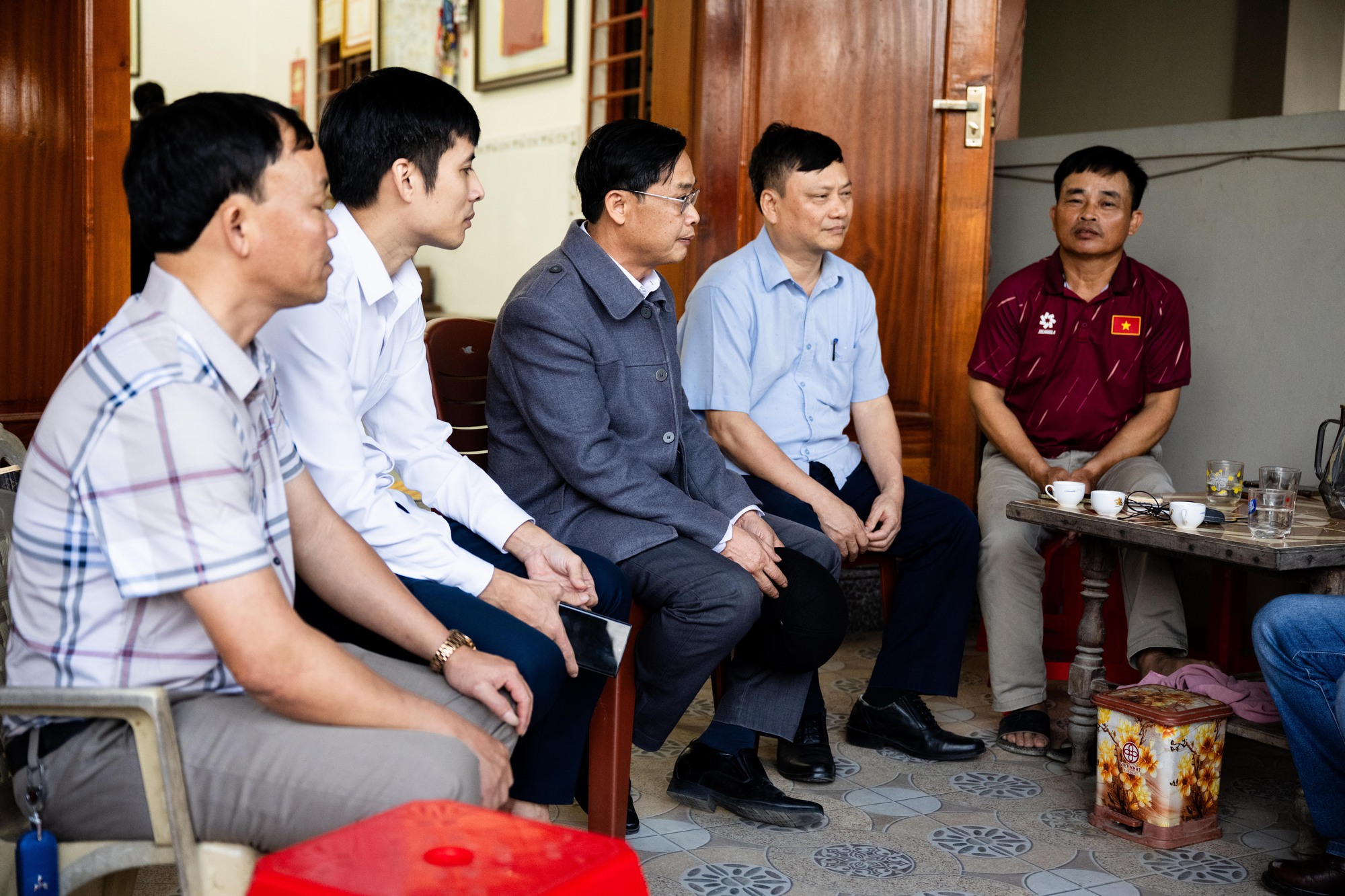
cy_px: 448
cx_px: 672
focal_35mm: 44
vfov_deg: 30.5
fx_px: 1644
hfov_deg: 44.5
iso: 2000
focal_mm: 44
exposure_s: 1/200
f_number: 3.2
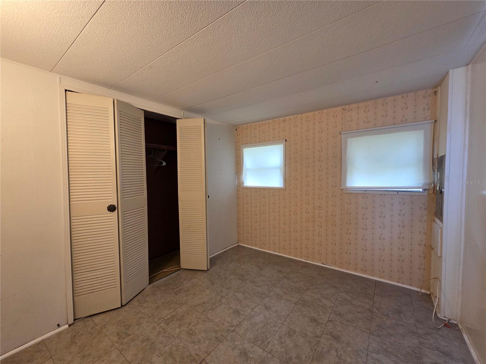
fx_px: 183
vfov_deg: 89.9
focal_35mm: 13
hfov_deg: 106.2
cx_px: 243
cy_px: 182
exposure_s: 1/60
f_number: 2.2
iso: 320
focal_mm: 2.2
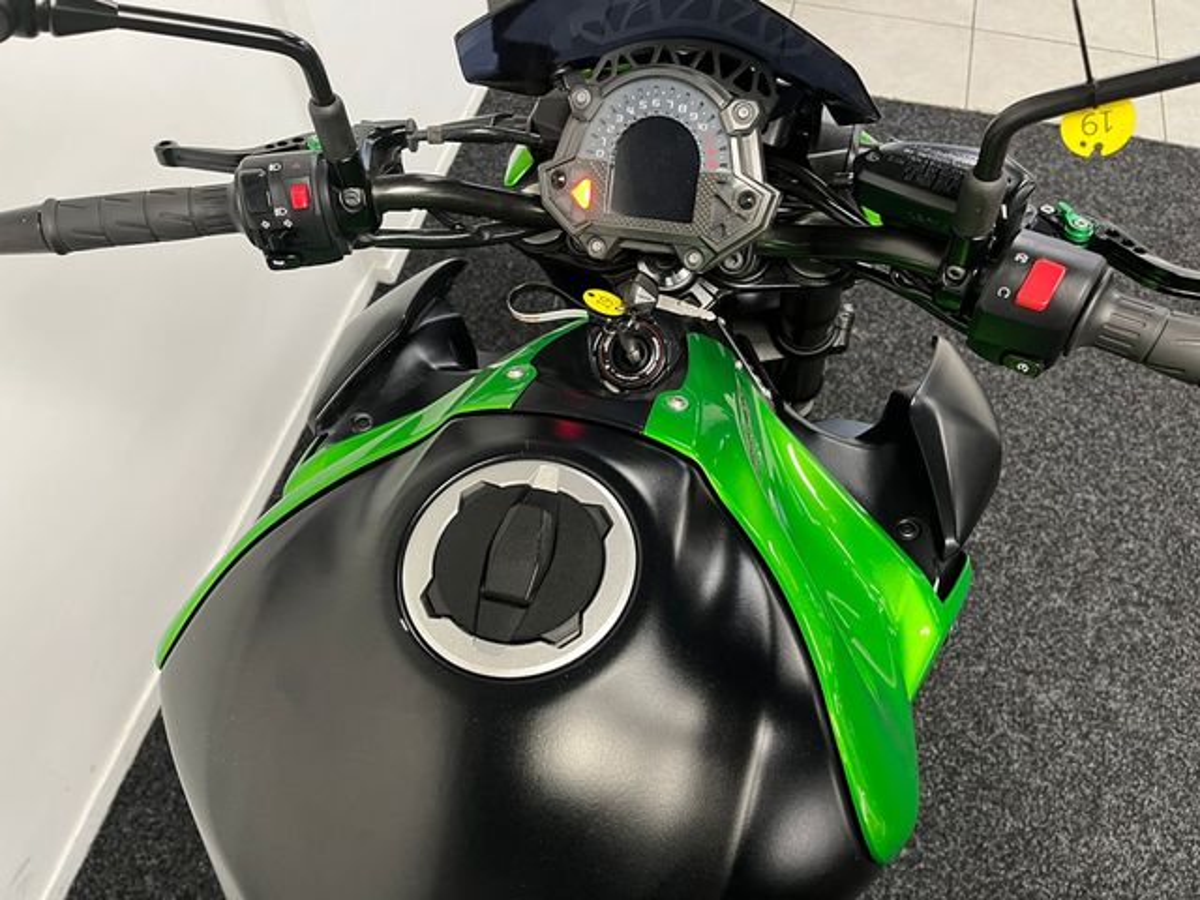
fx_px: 901
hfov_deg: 67.3
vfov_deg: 53.1
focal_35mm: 26
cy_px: 450
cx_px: 600
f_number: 1.6
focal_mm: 5.1
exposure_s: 1/50
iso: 250
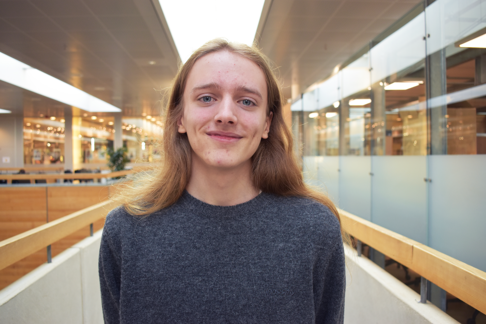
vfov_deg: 41.7
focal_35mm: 32
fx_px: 425
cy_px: 162
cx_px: 243
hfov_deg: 59.5
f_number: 4.5
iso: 400
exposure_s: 1/80
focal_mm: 21
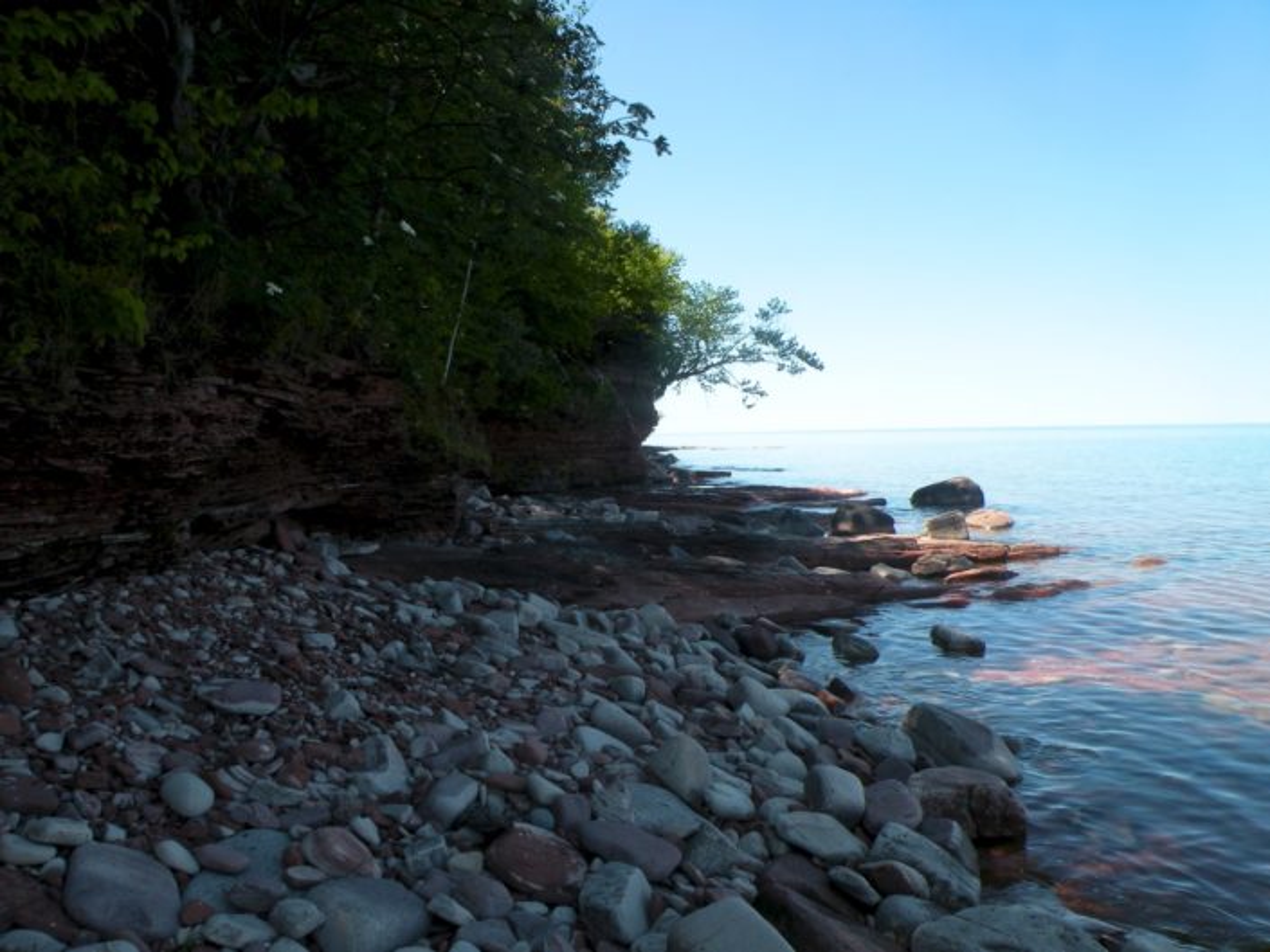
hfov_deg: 65.3
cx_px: 635
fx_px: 991
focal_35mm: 27
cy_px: 476
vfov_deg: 51.4
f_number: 5.6
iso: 64
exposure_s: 1/182
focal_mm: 4.7
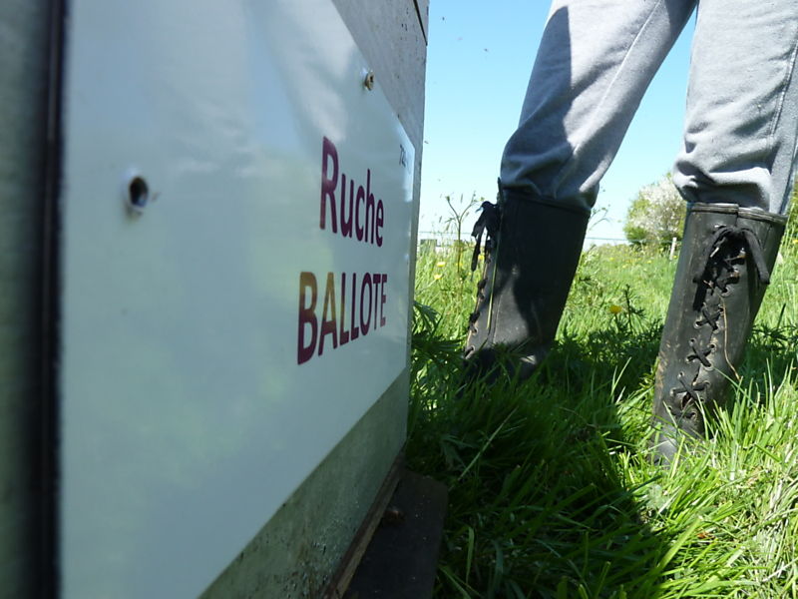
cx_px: 399
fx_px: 576
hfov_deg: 69.4
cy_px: 300
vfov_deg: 54.9
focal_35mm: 25
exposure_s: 1/250
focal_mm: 4.1
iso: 80
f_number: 4
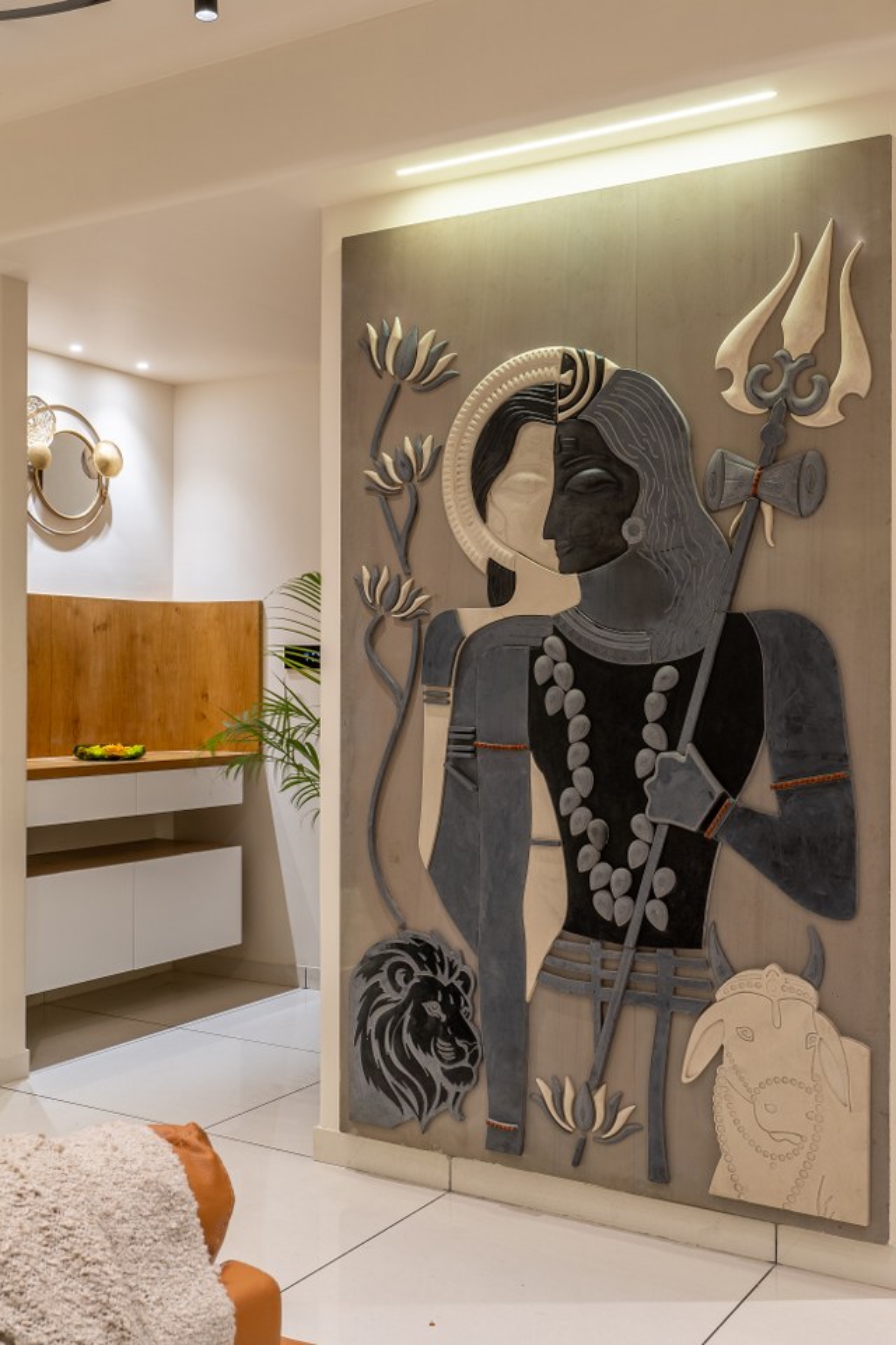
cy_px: 672
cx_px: 448
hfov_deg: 35.9
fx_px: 1381
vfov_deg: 51.9
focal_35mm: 37
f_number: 9
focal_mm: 25
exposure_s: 1/15
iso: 125
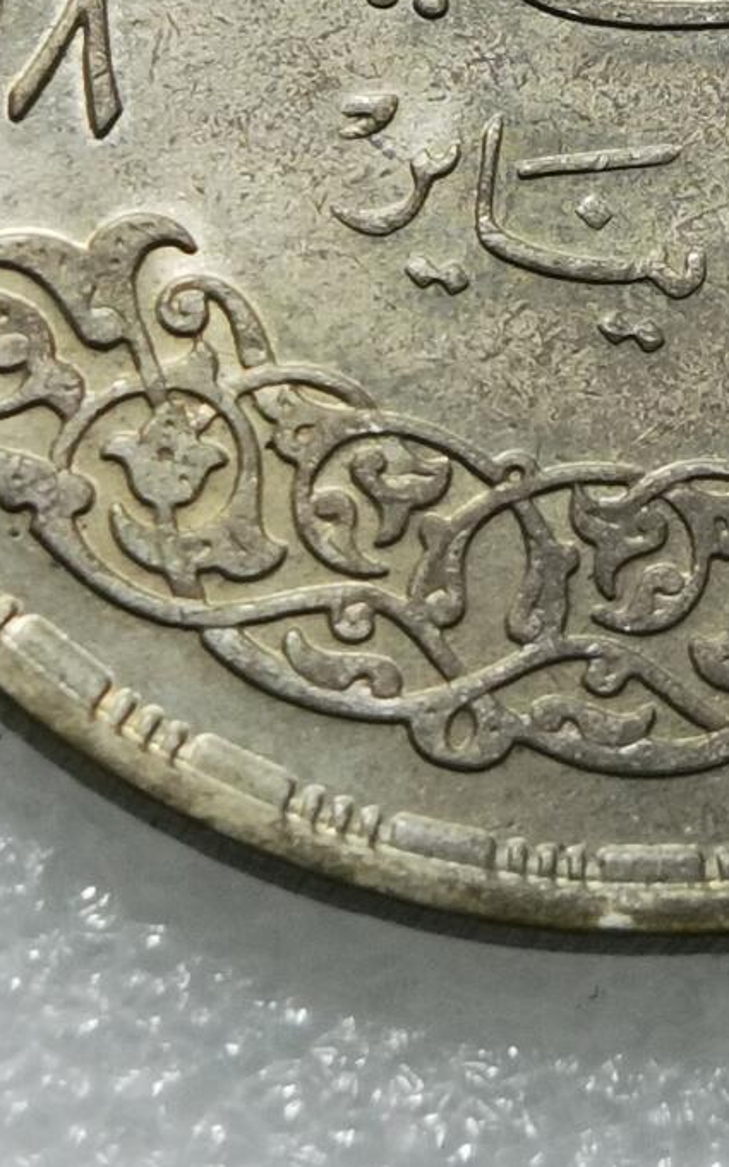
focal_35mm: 174
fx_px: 5531
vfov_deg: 11.9
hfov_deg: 7.5
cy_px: -39
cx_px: 676
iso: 80
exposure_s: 1/100
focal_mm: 6.67
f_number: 1.9
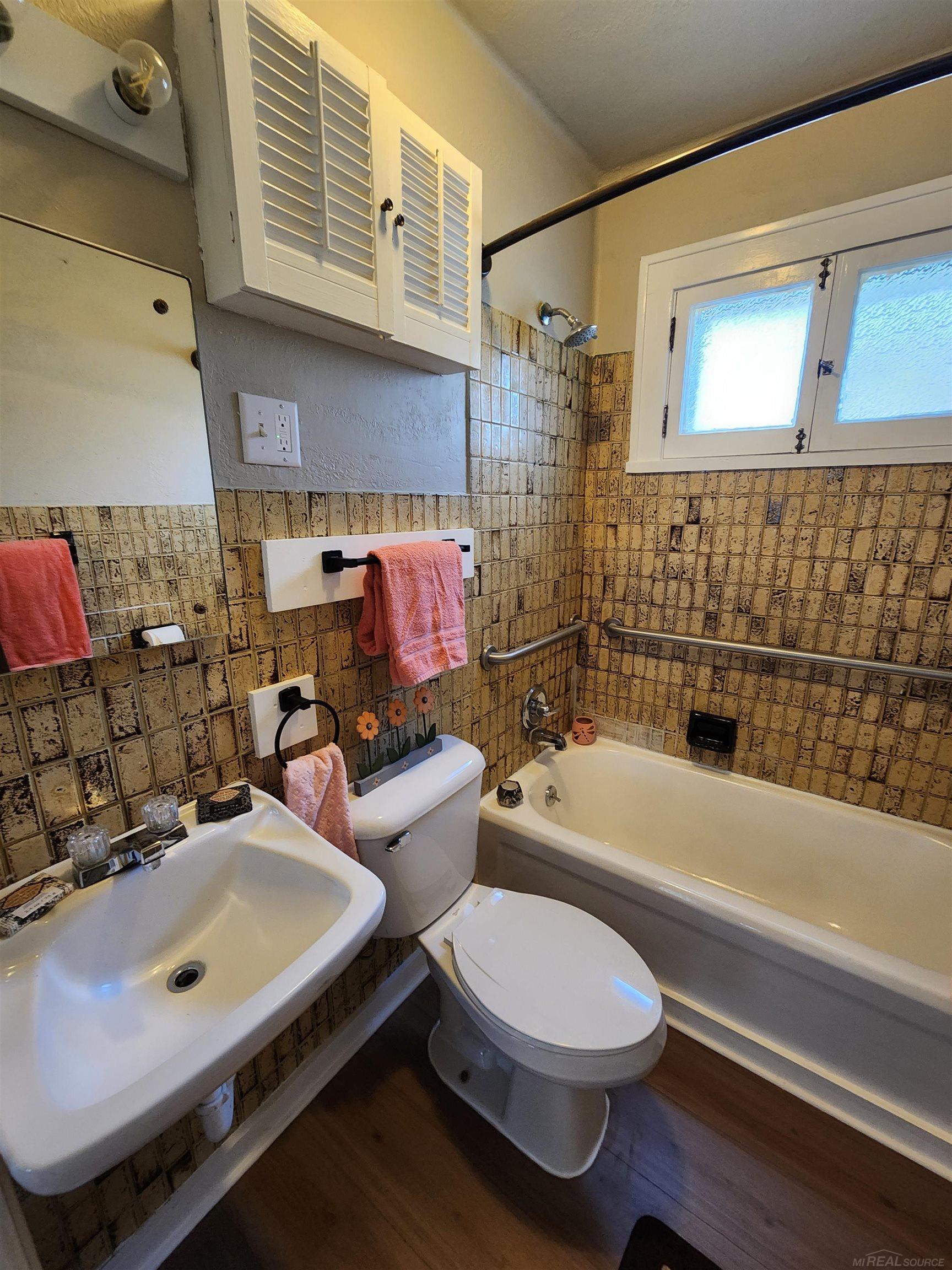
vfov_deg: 106.2
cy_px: 635
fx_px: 477
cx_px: 476
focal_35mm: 13
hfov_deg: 89.9
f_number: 2.2
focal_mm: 2.2
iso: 400
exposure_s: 1/30
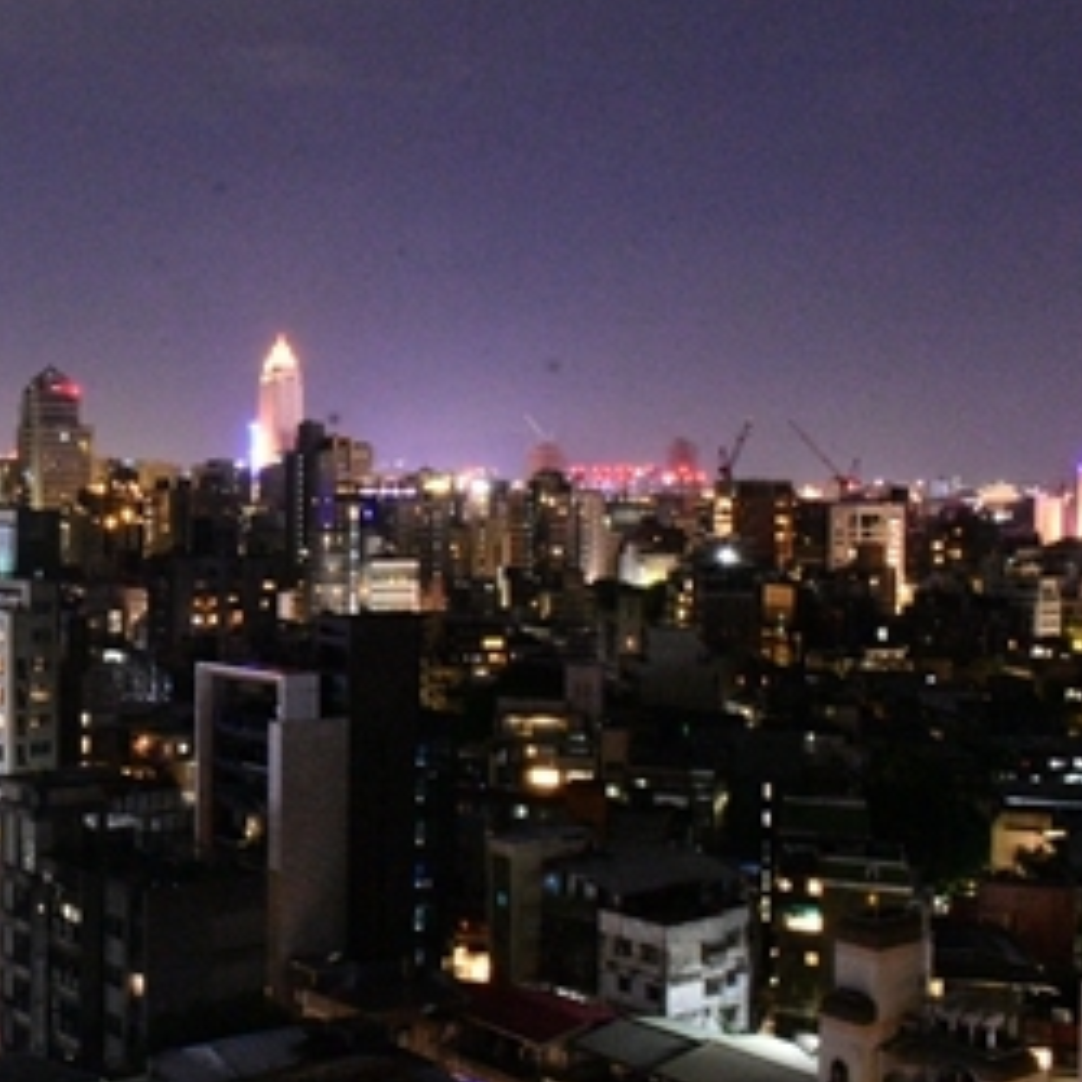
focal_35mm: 46
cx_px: 126
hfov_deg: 34.9
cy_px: 519
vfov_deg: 36.8
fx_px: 1627
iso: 6400
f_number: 22
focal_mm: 18
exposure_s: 6
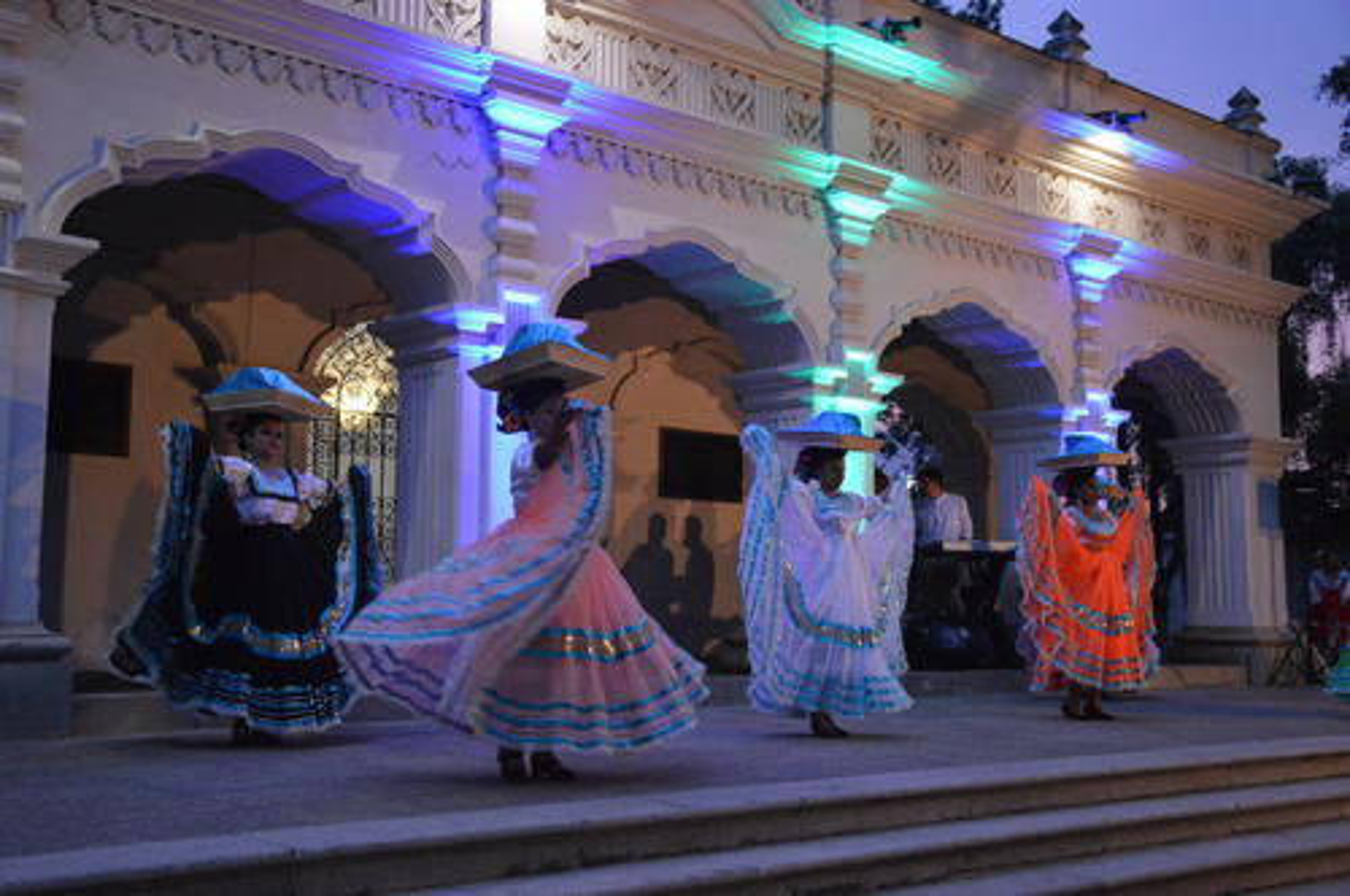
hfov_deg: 48.0
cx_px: 675
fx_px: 1517
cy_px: 448
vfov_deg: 32.9
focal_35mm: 40
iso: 3200
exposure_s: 1/60
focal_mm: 27
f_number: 4
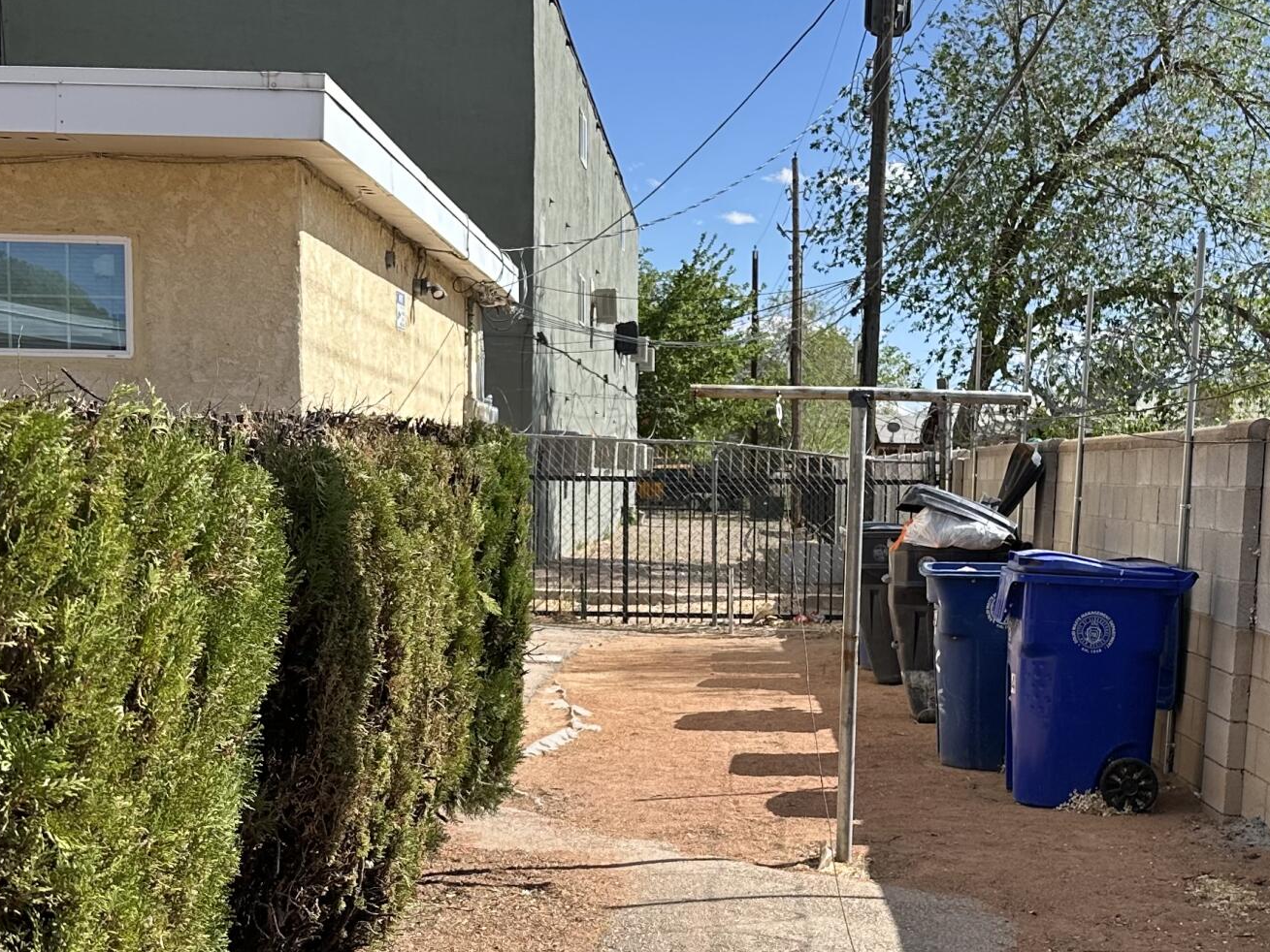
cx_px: 745
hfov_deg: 34.8
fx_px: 2018
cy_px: 631
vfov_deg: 26.4
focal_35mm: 55
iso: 80
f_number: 1.78
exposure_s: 1/3155
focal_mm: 6.86
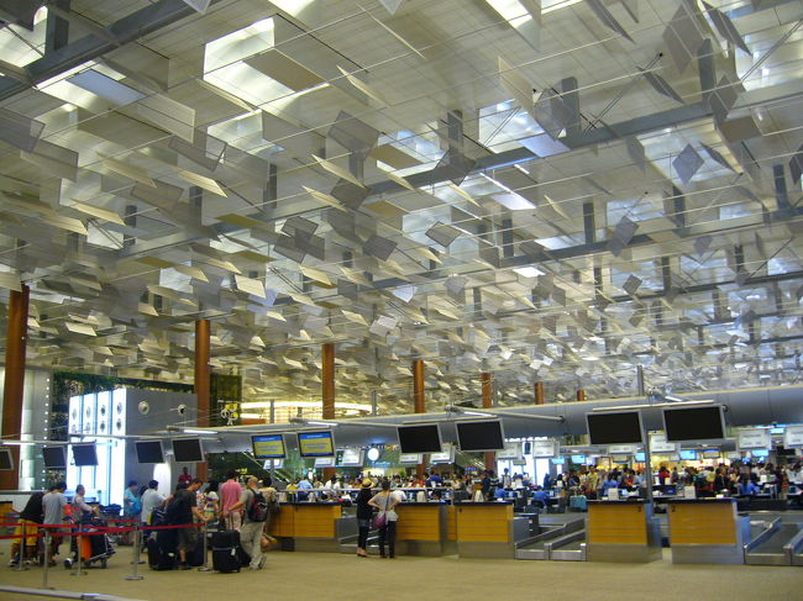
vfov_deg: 40.7
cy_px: 300
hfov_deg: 52.6
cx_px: 402
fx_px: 812
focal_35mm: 35
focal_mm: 5.8
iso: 160
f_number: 2.8
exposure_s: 1/15
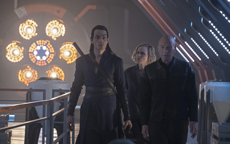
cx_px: 115
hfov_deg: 13.9
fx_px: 940
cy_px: 74
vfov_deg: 8.7
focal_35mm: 150
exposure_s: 1/200
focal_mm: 98.2
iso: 8000
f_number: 4.5
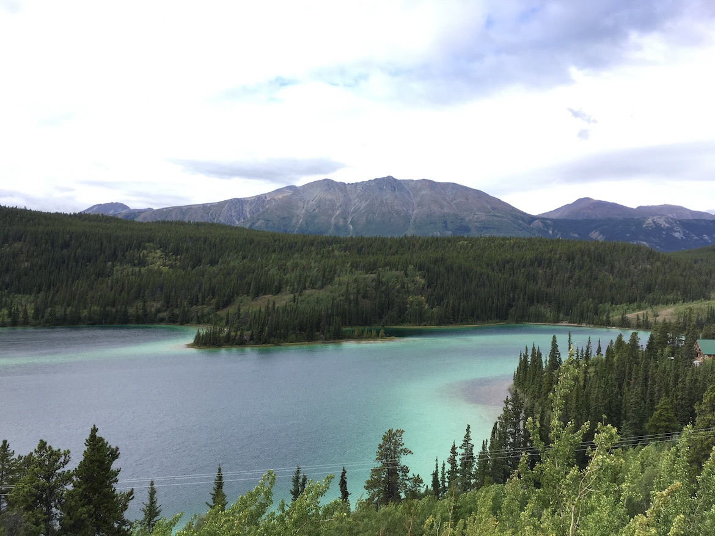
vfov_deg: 48.2
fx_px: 599
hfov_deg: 61.6
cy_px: 268
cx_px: 358
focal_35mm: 29
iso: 25
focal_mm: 4.15
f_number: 2.2
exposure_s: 1/513
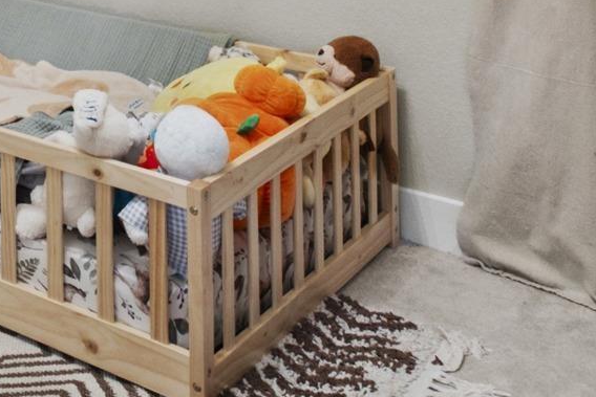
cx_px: -224
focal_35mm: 66
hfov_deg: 25.3
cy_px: -255
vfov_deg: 17.7
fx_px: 1093
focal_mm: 10
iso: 800
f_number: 8
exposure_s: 1.3
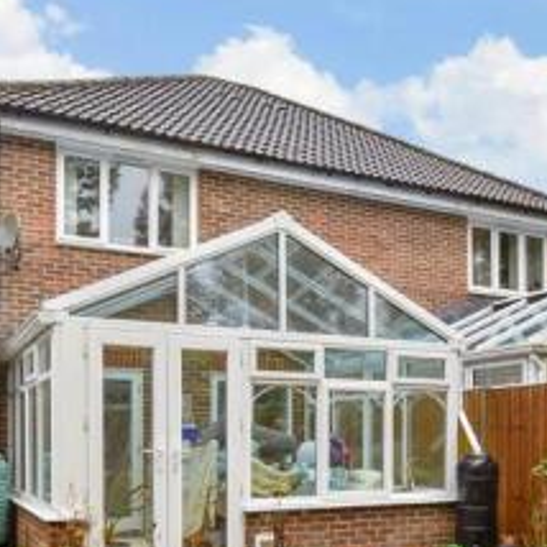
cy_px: 449
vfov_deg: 40.8
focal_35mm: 39
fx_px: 697
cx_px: 303
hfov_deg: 42.8
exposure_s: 1/30
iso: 160
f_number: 8
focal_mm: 10
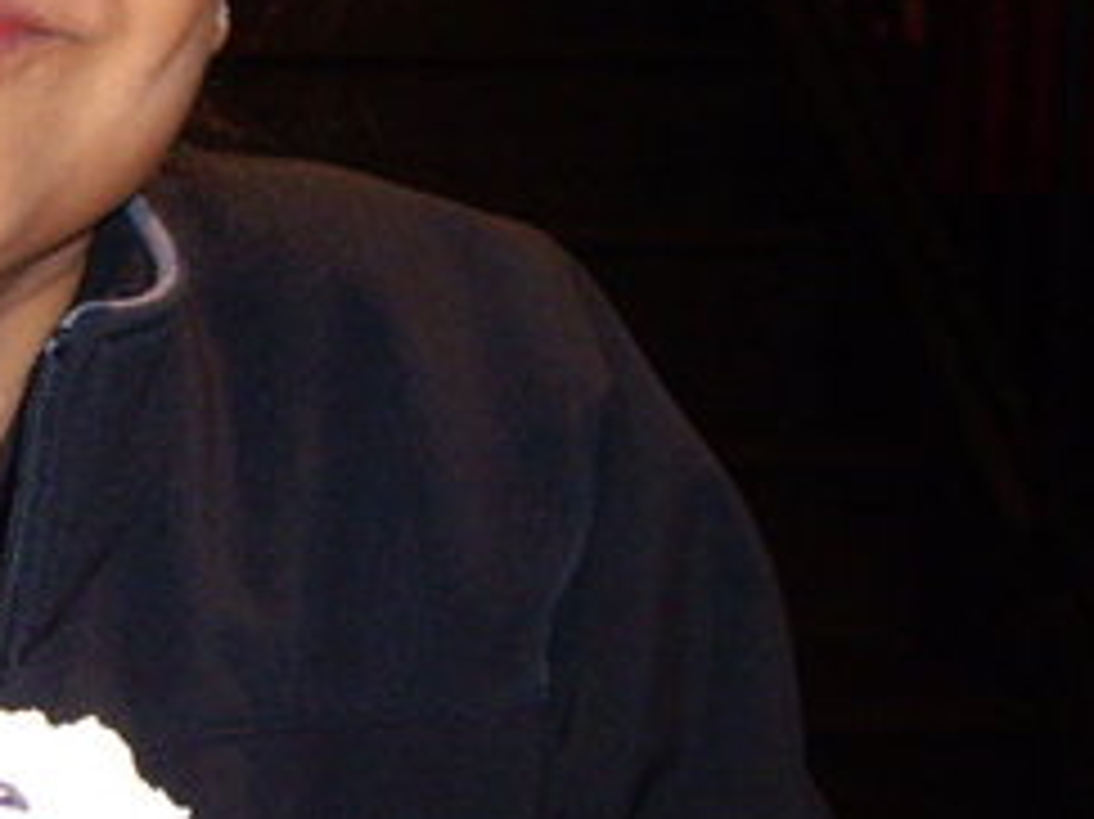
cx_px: -158
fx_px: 3159
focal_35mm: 100
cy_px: 482
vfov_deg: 14.8
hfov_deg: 18.8
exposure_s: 1/40
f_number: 2.7
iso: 200
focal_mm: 6.2
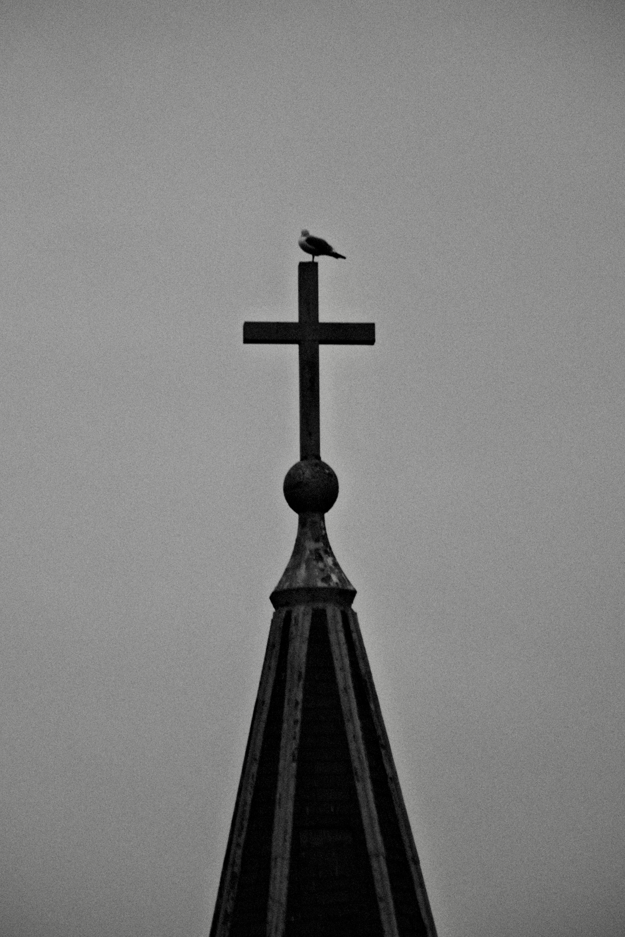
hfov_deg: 3.0
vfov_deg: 4.6
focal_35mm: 451
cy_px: 469
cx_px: 313
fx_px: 11743
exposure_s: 1/600
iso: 500
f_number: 5.6
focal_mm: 300
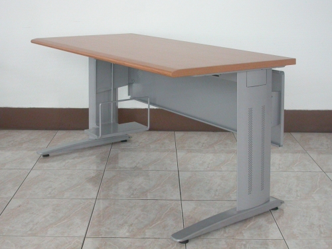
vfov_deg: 27.0
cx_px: 166
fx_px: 518
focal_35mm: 54
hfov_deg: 35.5
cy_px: 124
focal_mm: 11.3
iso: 400
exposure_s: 1/2.1
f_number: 2.9
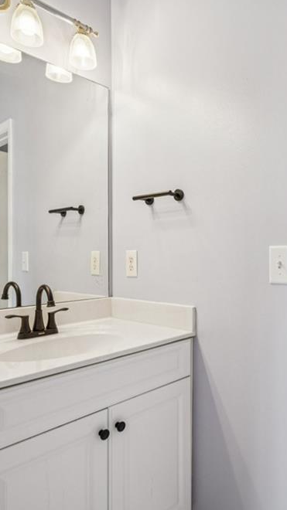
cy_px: 255
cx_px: 235
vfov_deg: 71.9
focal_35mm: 26
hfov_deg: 42.1
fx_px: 352
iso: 400
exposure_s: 1/100
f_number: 5.6
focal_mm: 16
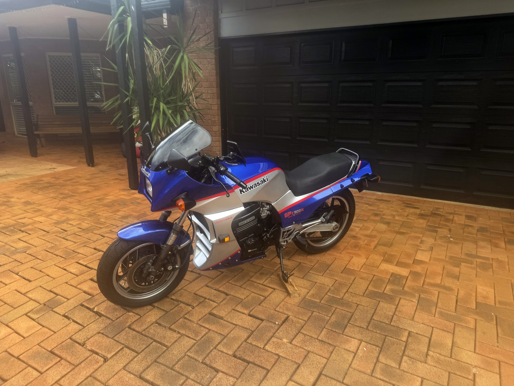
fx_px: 356
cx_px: 257
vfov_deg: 56.8
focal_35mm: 24
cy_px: 193
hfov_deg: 71.6
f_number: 1.78
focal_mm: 6.76
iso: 80
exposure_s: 1/553
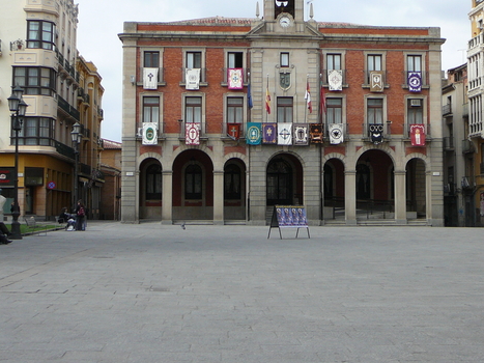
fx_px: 881
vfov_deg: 23.2
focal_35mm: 63
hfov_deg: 30.7
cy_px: 143
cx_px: 289
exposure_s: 1/800
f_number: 3.4
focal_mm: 7.3
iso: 80
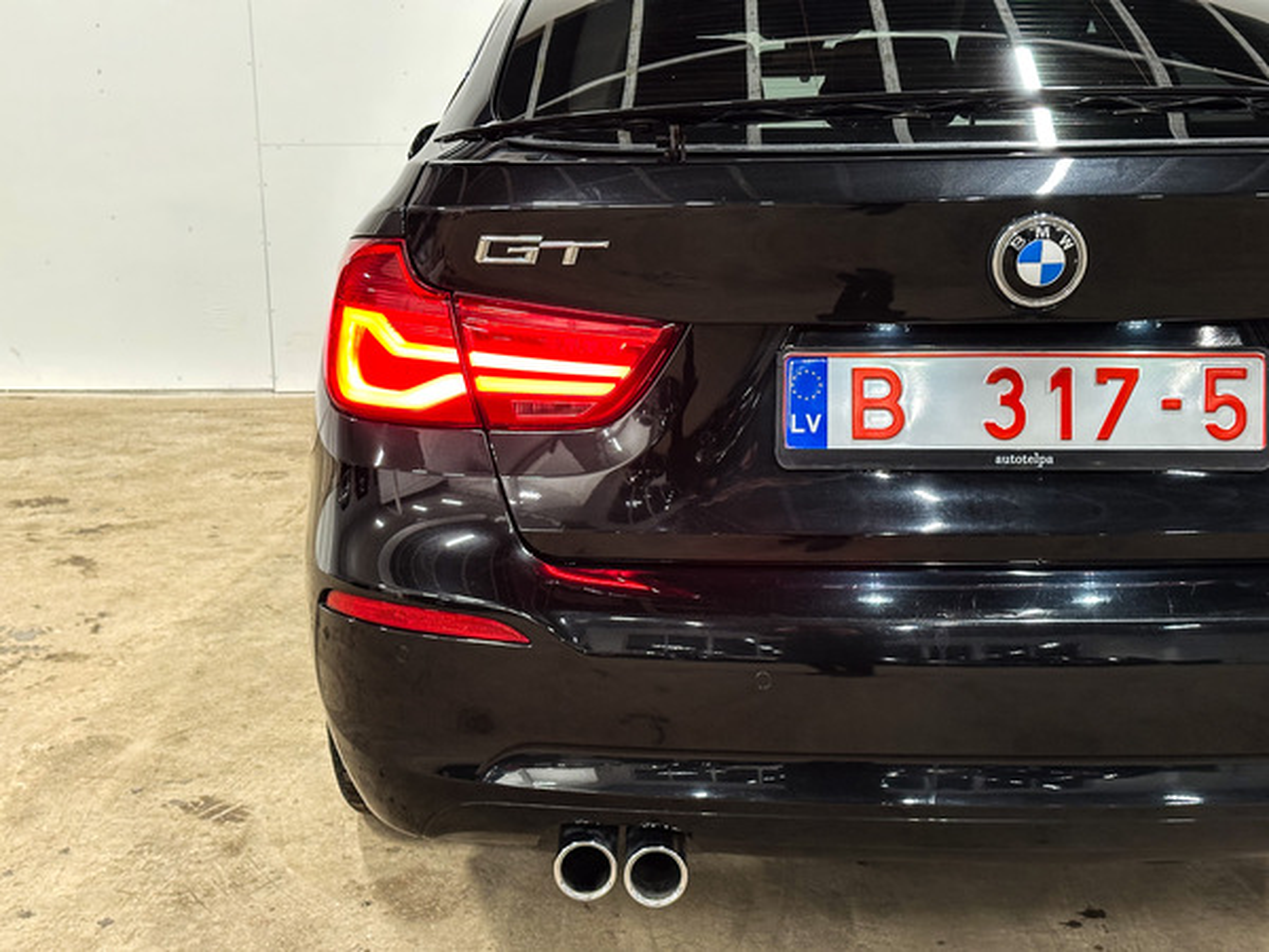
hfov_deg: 39.7
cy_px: 476
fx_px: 1760
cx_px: 634
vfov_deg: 30.3
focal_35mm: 48
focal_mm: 6.86
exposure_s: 1/35
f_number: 1.8
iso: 250
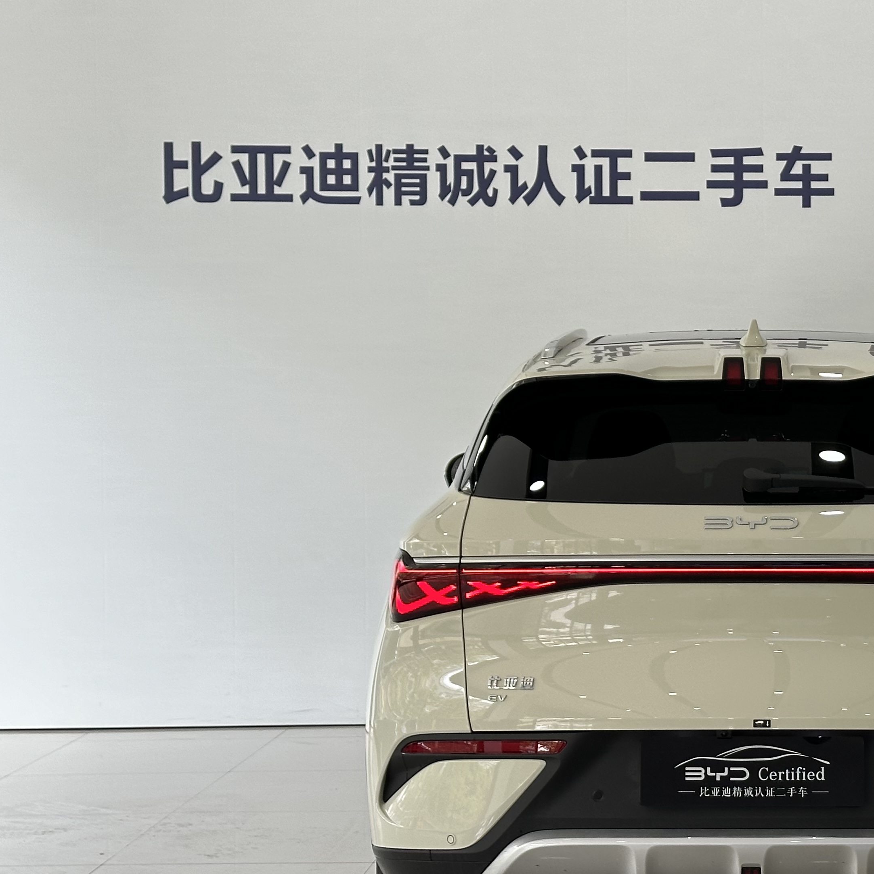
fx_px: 2257
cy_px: 496
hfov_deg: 21.5
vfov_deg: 21.9
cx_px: 779
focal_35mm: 79
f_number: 1.78
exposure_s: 1/199
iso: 50
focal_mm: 6.86
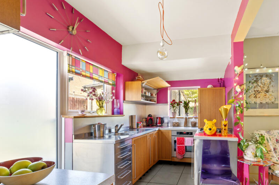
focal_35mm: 18
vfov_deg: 66.4
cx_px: 176
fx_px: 139
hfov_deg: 88.1
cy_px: 115
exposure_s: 1.3
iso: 200
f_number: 16
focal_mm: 14
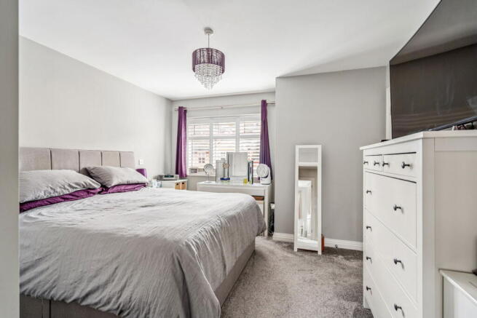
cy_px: 159
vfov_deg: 73.8
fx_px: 212
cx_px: 238
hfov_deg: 96.7
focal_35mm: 16
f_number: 4.5
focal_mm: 16
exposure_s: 1/2.5
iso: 320
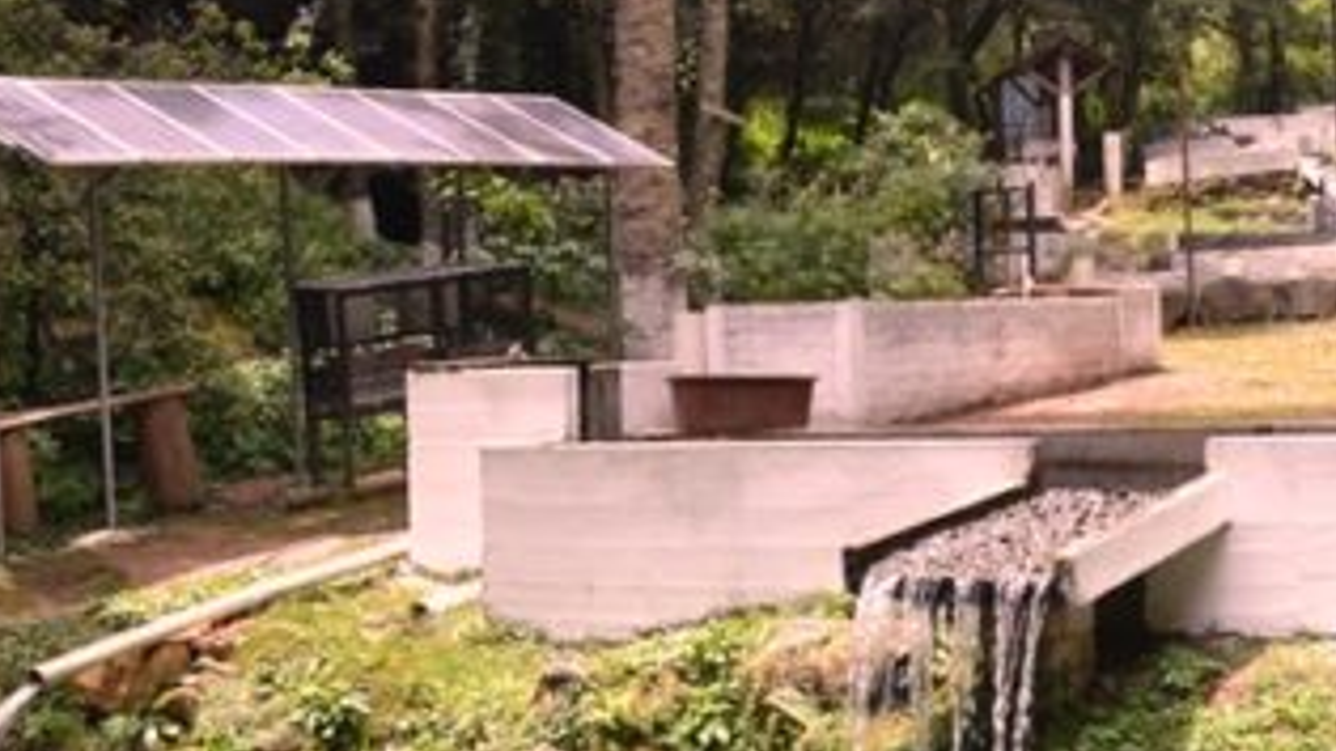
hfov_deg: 29.0
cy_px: 144
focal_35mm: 69
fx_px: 2444
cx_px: 1272
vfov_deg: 17.3
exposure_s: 1/100
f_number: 6.3
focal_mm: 18
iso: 100
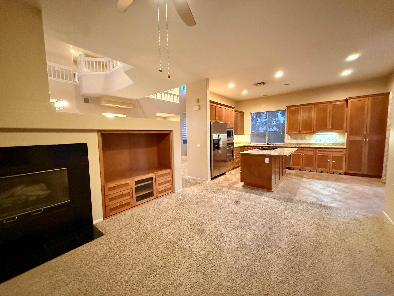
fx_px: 159
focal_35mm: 14
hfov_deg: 102.1
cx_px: 197
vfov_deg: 85.7
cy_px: 148
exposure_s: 1/60
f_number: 2.2
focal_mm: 2.22
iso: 1250
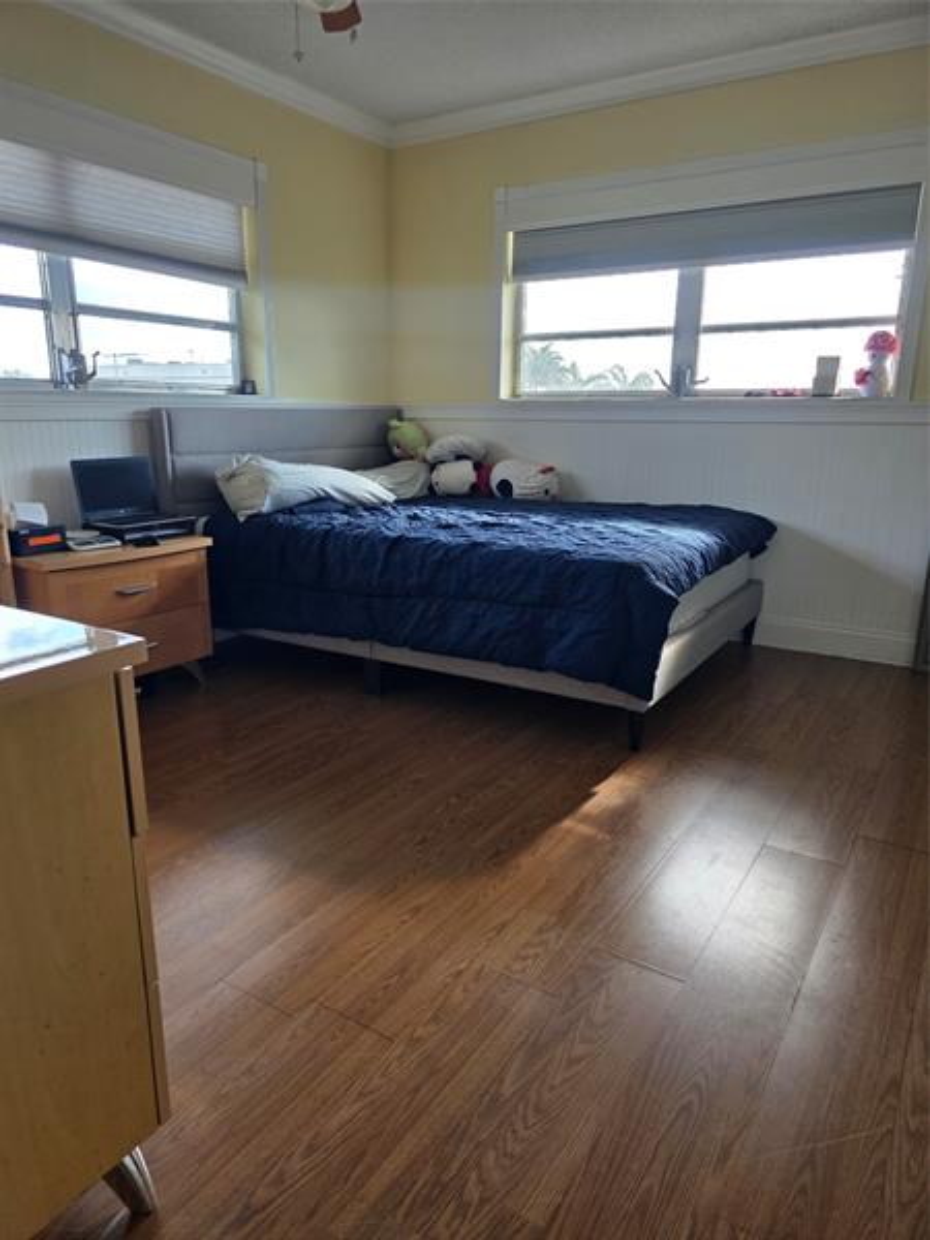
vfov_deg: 73.9
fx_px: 824
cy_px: 620
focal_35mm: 23
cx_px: 465
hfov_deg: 58.9
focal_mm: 6.3
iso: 64
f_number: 1.7
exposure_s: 1/180
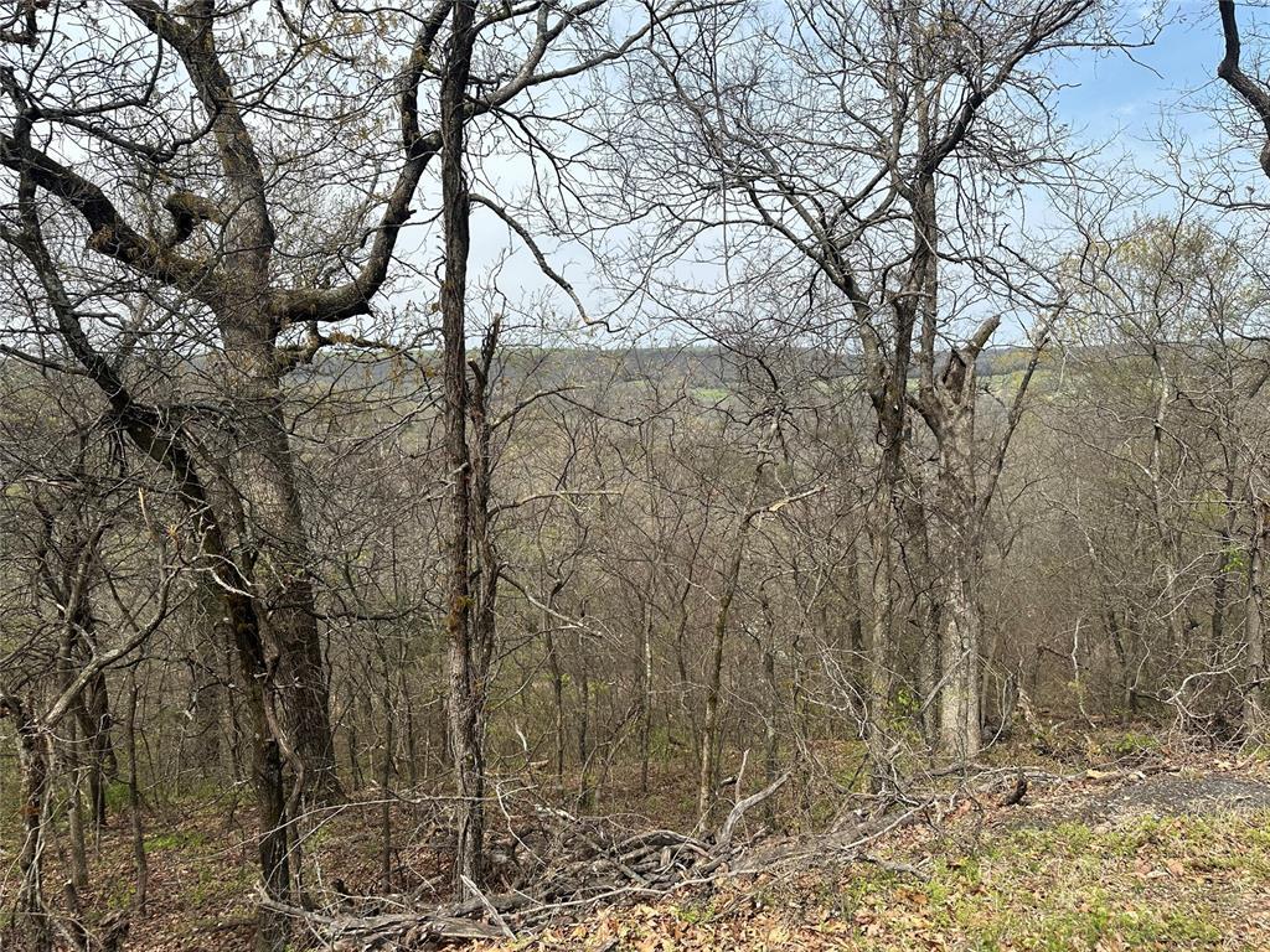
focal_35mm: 24
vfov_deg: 56.8
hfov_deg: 71.6
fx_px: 881
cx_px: 635
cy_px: 476
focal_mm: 6.86
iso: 80
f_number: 1.78
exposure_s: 1/3247
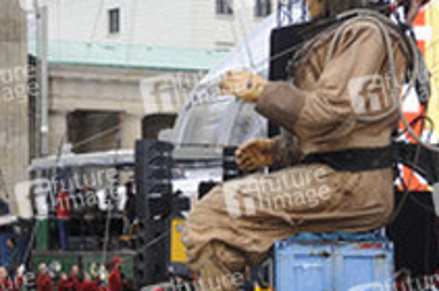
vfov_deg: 8.9
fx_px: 1875
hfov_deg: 13.2
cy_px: 141
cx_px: 14
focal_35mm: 154
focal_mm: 72
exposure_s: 1/200
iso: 800
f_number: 6.3
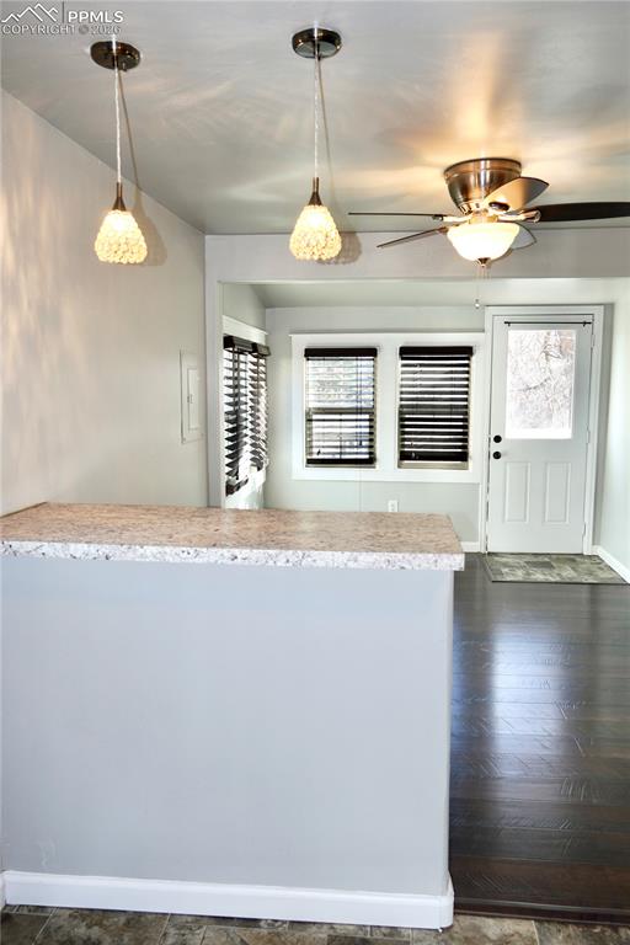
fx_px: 709
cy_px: 472
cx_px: 315
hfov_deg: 47.9
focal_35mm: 27
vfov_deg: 67.4
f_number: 4
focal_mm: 18
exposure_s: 1/30
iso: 100
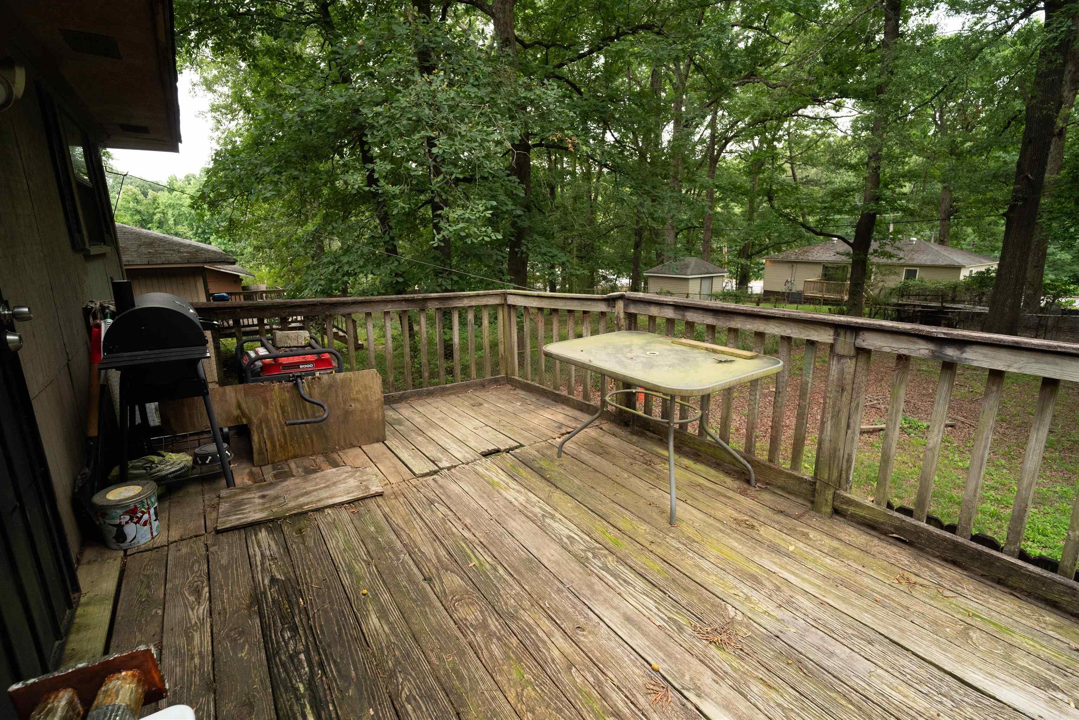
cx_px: 540
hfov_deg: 96.7
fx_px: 480
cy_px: 360
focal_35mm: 16
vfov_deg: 73.7
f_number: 5
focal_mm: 16
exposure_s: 1/400
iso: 1600
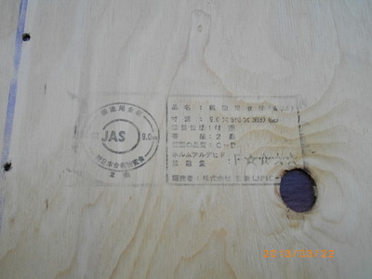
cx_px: 186
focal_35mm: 40
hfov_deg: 46.8
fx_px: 430
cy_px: 140
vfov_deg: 36.0
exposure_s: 1/125
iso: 110
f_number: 3.2
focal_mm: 7.1
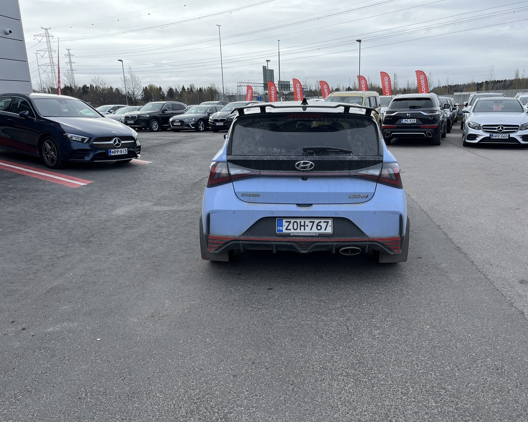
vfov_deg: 51.5
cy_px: 217
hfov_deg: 62.1
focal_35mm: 28
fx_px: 438
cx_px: 286
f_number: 1.6
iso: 50
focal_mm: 5.1
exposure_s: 1/959
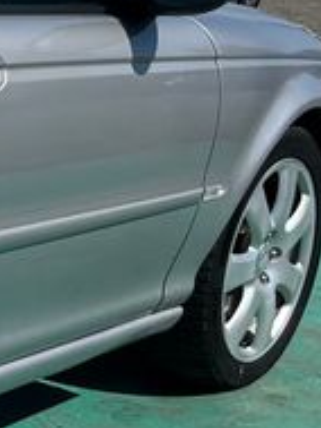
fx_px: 1741
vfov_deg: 14.0
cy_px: 226
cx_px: -674
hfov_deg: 8.6
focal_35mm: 141
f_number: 1.6
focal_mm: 5.1
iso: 50
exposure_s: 1/9091
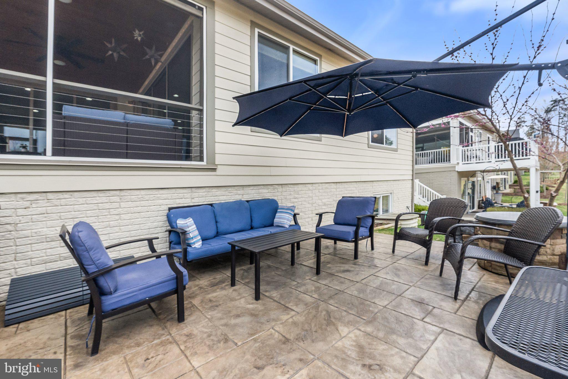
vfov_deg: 77.3
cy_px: 190
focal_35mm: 15
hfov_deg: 100.4
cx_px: 284
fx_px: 237
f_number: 8
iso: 800
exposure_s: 1/800
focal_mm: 10
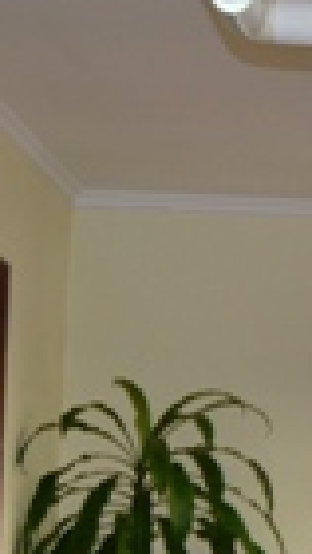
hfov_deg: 7.9
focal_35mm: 144
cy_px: 785
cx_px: 691
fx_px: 2113
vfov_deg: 14.1
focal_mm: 20
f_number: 4
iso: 400
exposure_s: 1/60
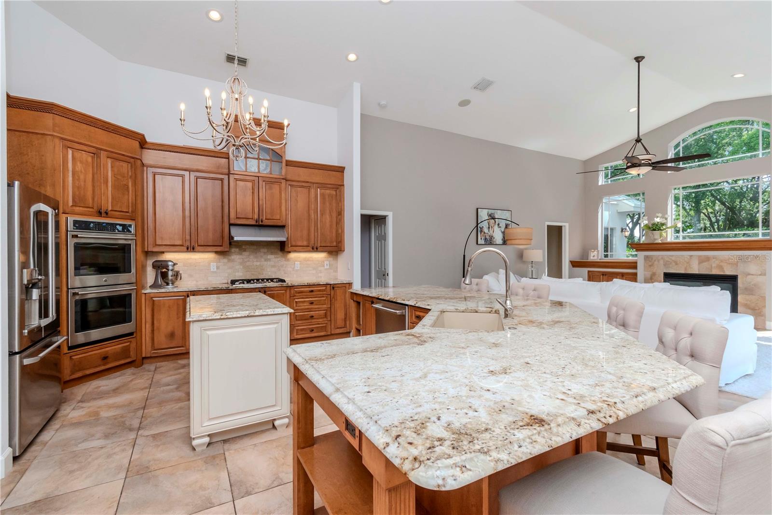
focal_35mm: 15
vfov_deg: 77.3
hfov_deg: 100.4
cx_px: 386
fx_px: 322
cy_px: 258
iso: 500
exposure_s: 1/200
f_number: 9
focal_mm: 10
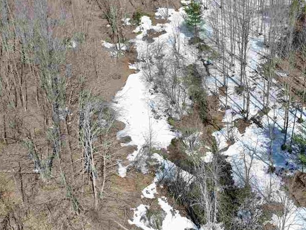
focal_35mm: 40
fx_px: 354
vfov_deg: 35.4
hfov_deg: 46.3
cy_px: 64
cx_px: 193
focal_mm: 4.5
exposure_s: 1/640
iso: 100
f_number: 2.8
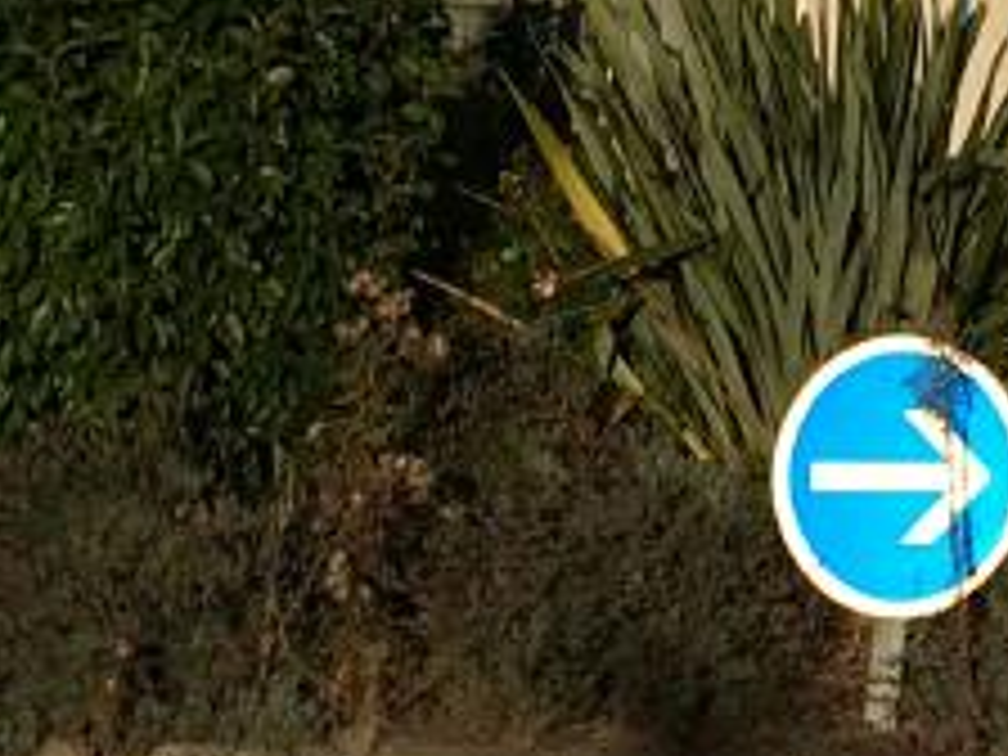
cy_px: -1336
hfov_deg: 11.8
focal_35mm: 166
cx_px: 860
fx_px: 4834
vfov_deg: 8.0
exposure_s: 1/5128
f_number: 2.2
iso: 32
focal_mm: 4.15
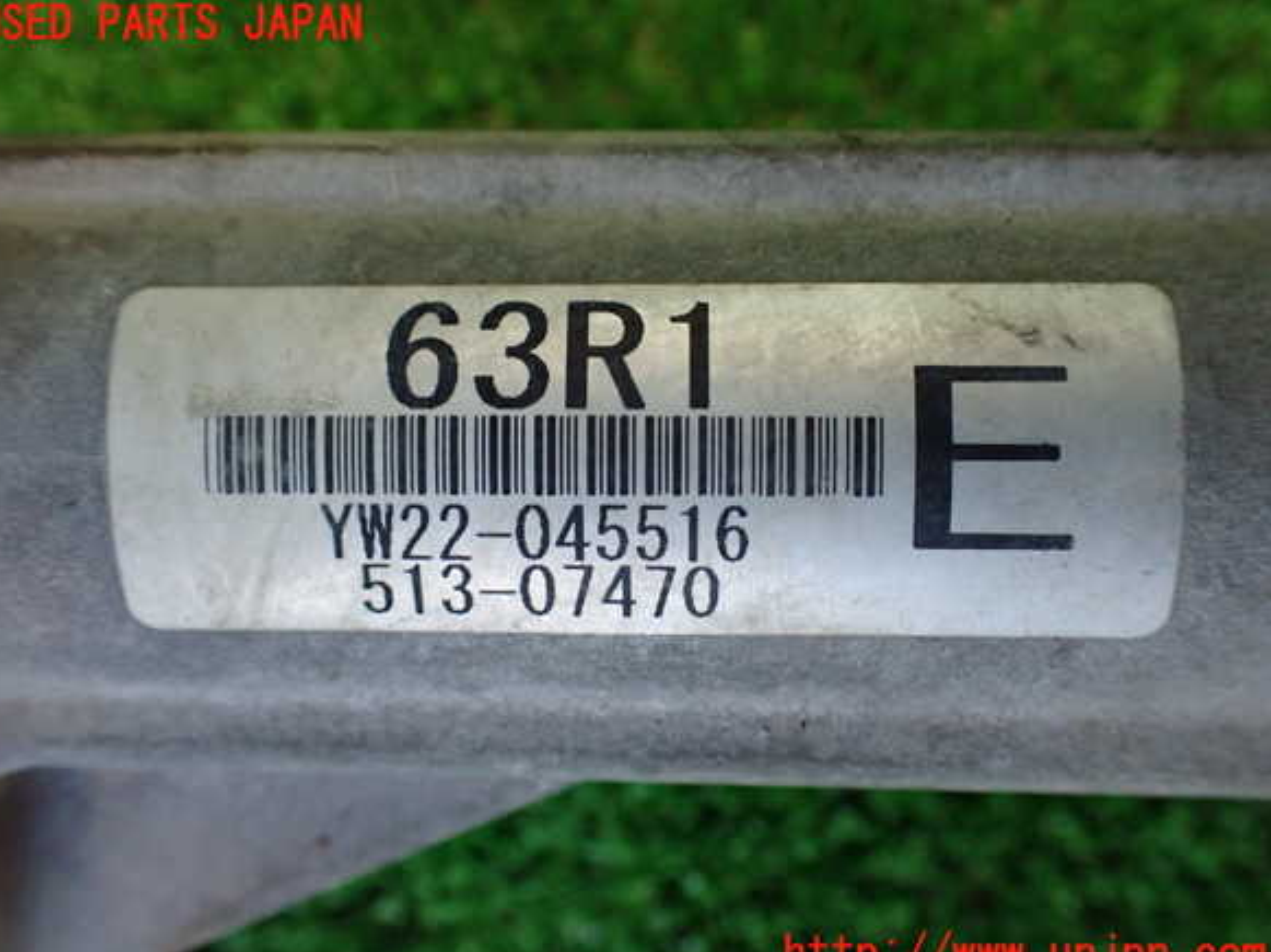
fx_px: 1138
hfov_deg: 58.4
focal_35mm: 31
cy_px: 490
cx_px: 621
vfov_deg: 45.4
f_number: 2.3
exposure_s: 1/125
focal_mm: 5.4
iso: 800
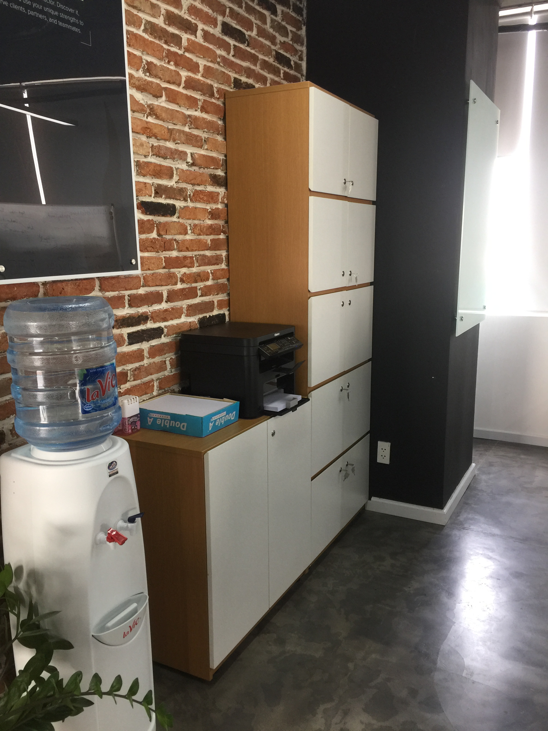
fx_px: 612
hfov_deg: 48.2
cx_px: 274
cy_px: 366
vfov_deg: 61.7
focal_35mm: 29
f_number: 2.2
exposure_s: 1/33
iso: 50
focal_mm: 4.15
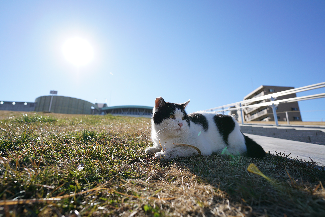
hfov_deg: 84.0
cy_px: 108
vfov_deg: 61.9
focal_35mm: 20
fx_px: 181
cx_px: 162
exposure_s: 1/640
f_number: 5.6
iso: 100
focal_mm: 20
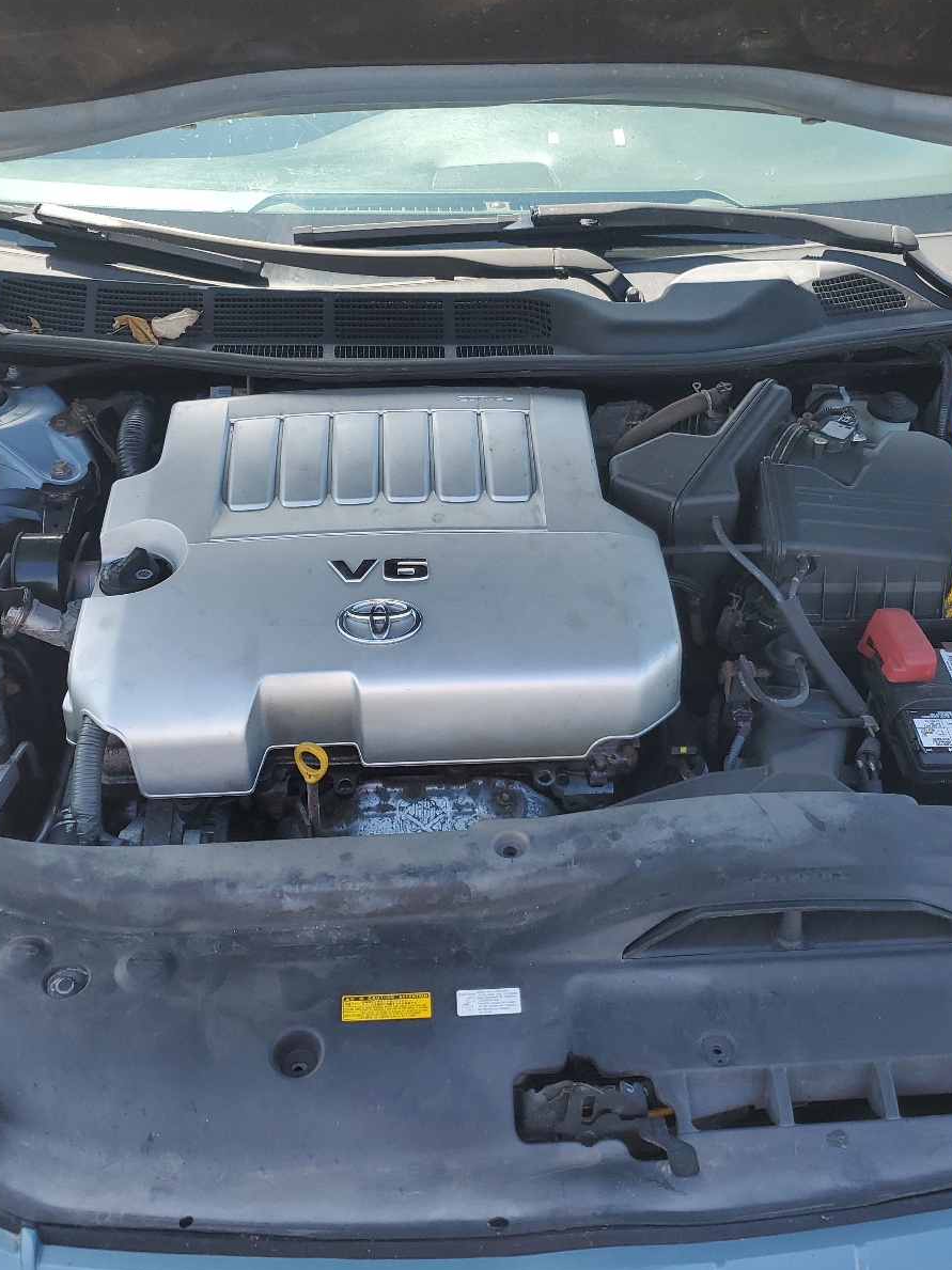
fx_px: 1284
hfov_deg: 40.6
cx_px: 539
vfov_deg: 52.6
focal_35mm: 35
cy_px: 634
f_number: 1.5
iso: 50
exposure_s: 1/769
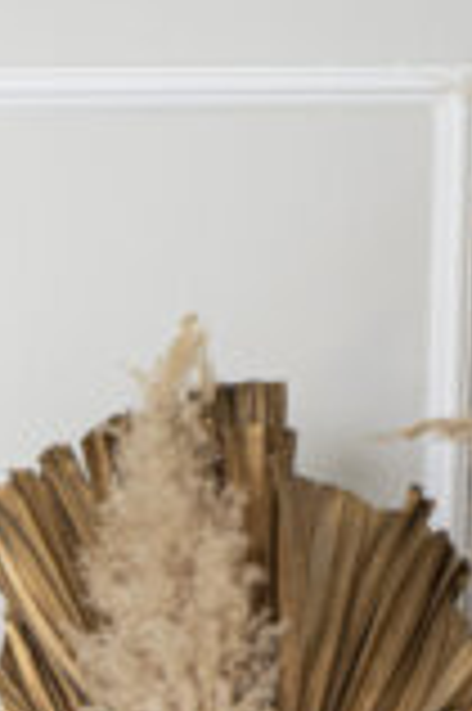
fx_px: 4671
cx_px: -620
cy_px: 1530
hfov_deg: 5.6
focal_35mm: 237
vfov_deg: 8.2
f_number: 5
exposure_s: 1/80
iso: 100
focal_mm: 50
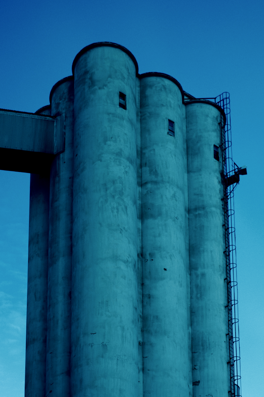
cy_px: 198
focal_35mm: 53
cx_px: 132
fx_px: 583
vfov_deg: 37.5
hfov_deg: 25.5
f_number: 2.2
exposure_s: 1/5800
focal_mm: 35
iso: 250
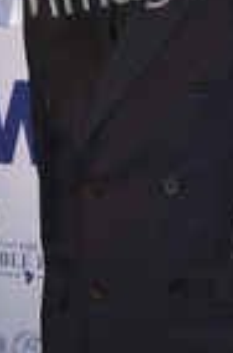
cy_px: 99
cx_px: 141
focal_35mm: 203
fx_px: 1980
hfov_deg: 6.7
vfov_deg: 10.1
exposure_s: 1/250
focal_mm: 72
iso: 640
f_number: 6.3
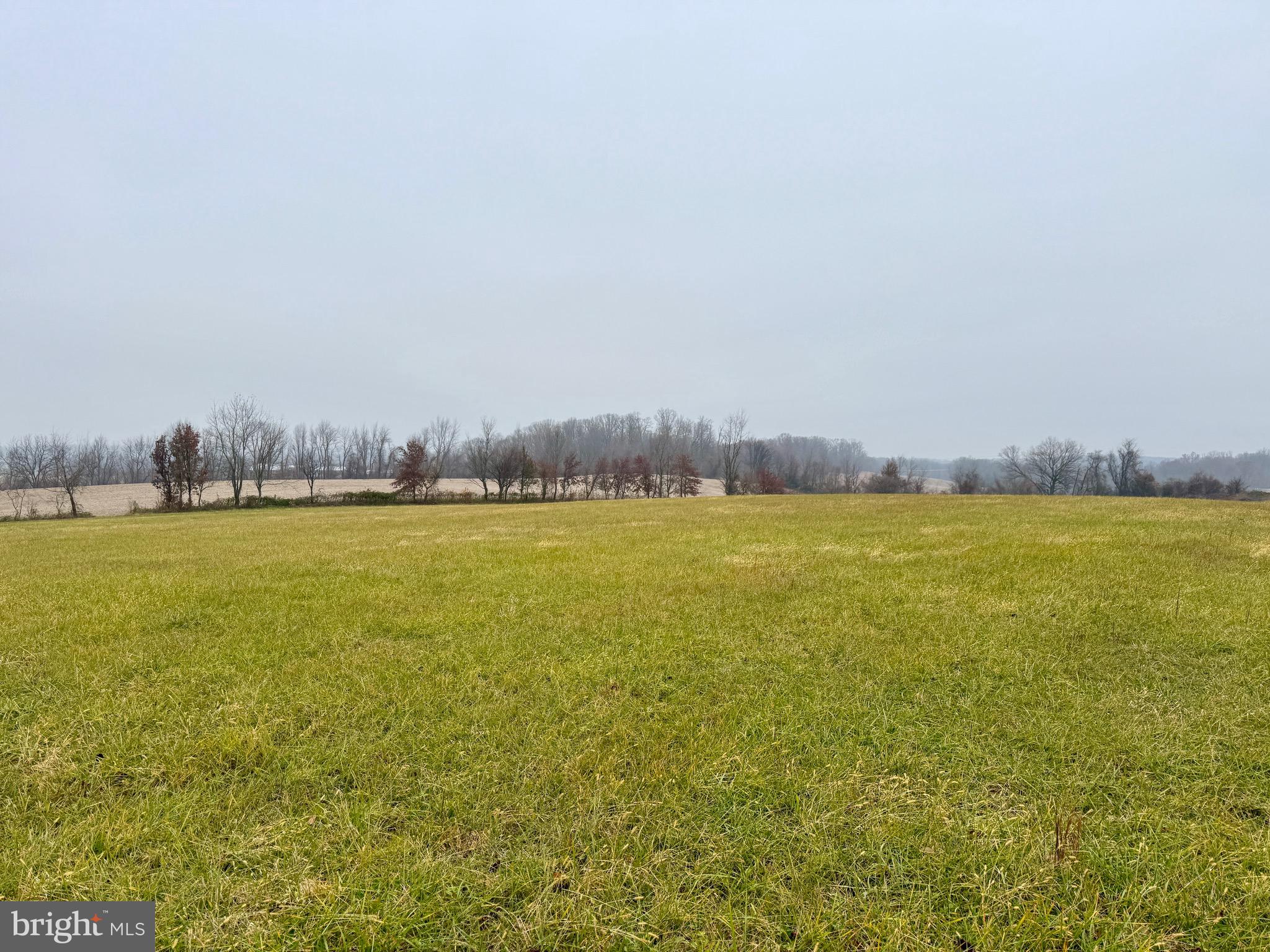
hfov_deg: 71.6
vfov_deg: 56.8
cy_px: 476
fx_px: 881
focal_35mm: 24
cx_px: 635
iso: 80
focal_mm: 6.76
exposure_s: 1/1721
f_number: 1.78
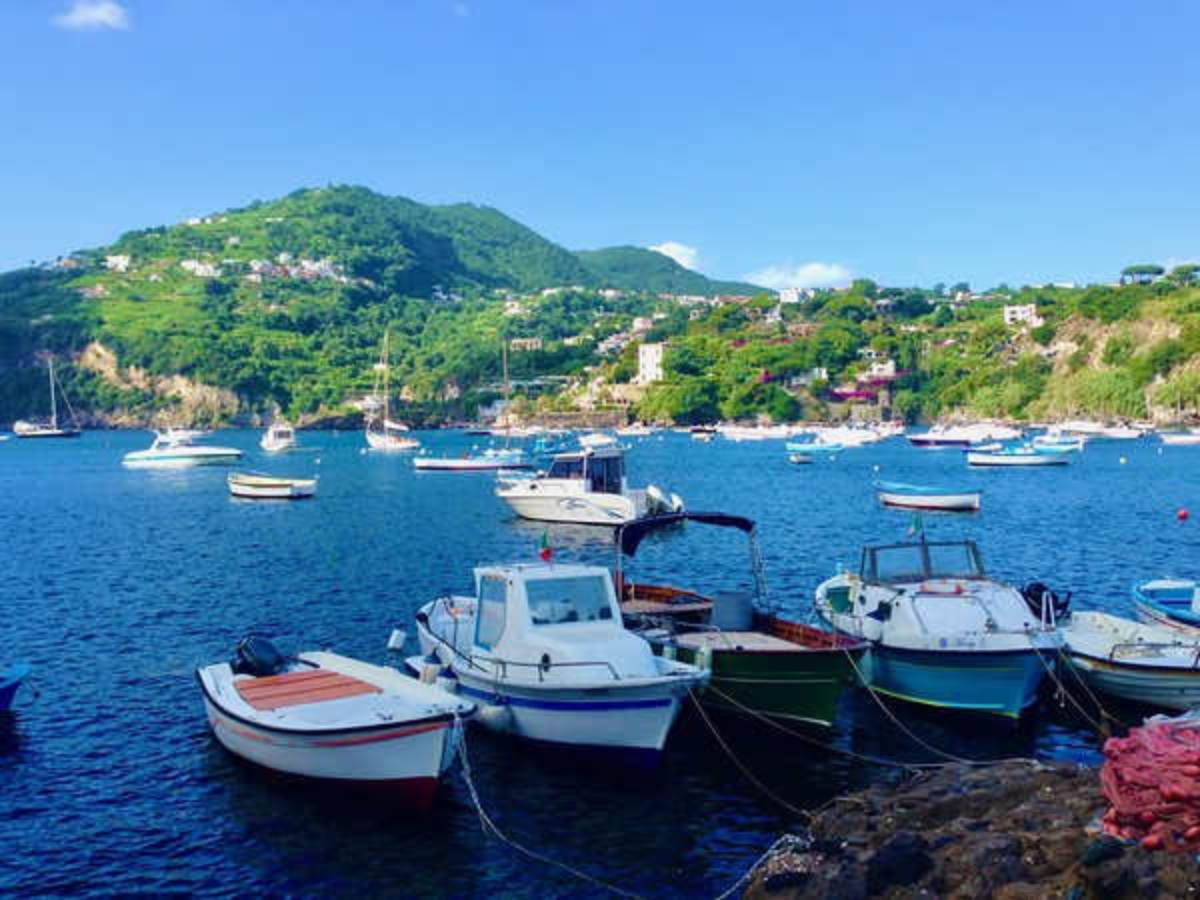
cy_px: 450
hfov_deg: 55.4
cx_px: 600
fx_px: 1144
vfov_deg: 42.9
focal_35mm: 33
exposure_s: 1/821
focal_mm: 4.12
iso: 50
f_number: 2.4
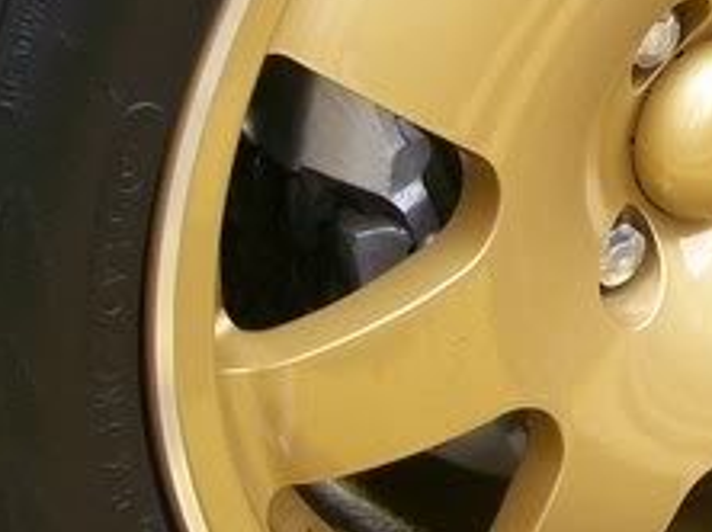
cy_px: -91
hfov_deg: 14.6
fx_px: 2671
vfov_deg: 11.2
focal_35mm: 130
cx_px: 908
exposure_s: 1/75
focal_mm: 6
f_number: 2.7
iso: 80
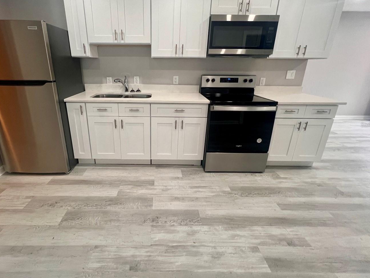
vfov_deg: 77.9
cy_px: 125
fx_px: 171
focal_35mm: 16
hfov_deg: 93.9
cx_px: 160
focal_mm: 1.57
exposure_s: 1/120
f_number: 1.8
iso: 200
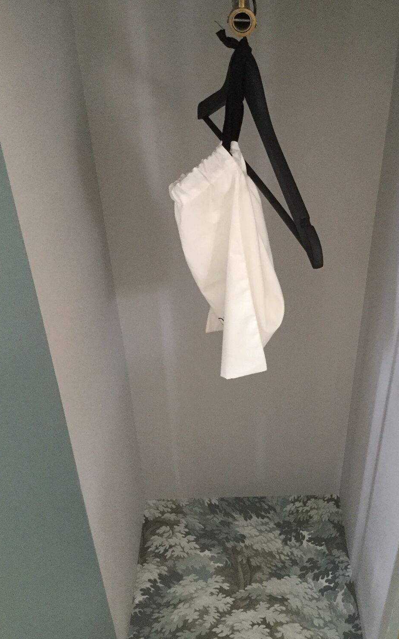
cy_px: 307
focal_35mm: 36
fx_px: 626
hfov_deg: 35.1
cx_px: 257
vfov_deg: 54.0
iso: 200
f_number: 2.4
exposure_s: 1/20
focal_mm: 3.3
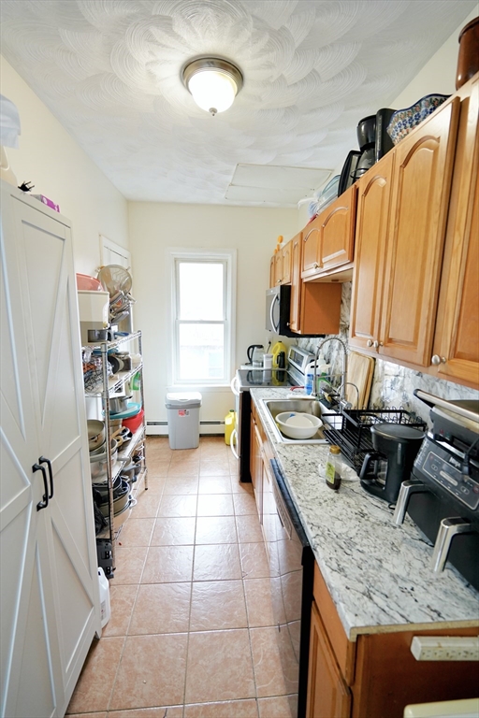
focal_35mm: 16
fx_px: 319
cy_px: 359
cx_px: 240
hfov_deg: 73.7
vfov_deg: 96.7
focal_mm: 16
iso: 2000
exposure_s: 1/60
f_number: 4
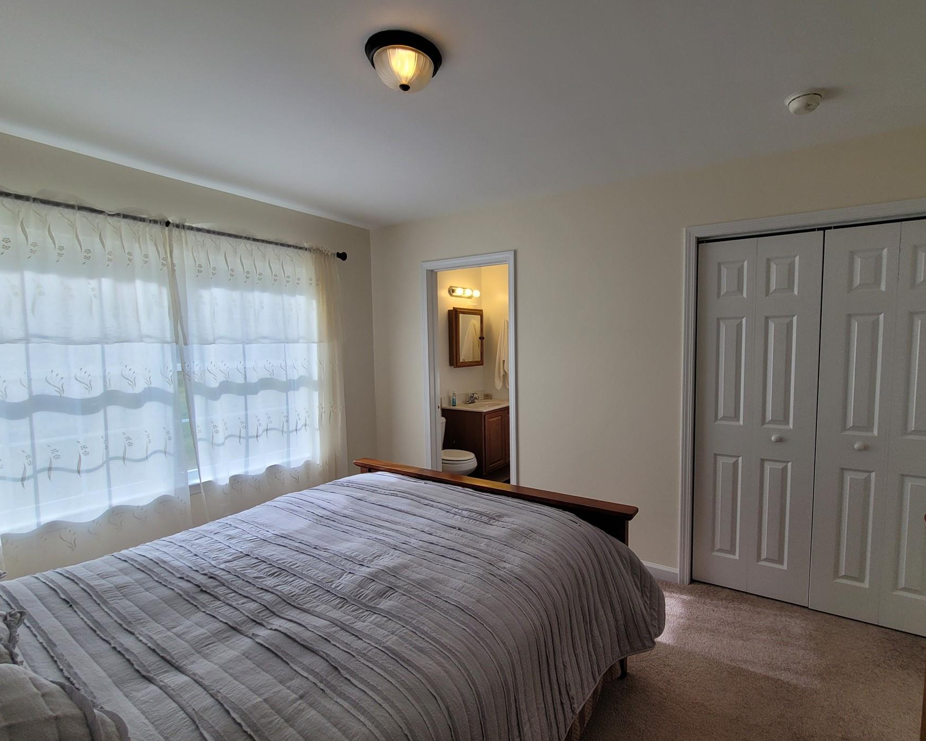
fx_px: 411
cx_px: 519
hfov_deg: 96.3
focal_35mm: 15
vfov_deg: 84.0
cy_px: 379
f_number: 2.2
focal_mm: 2.2
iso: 50
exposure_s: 1/157
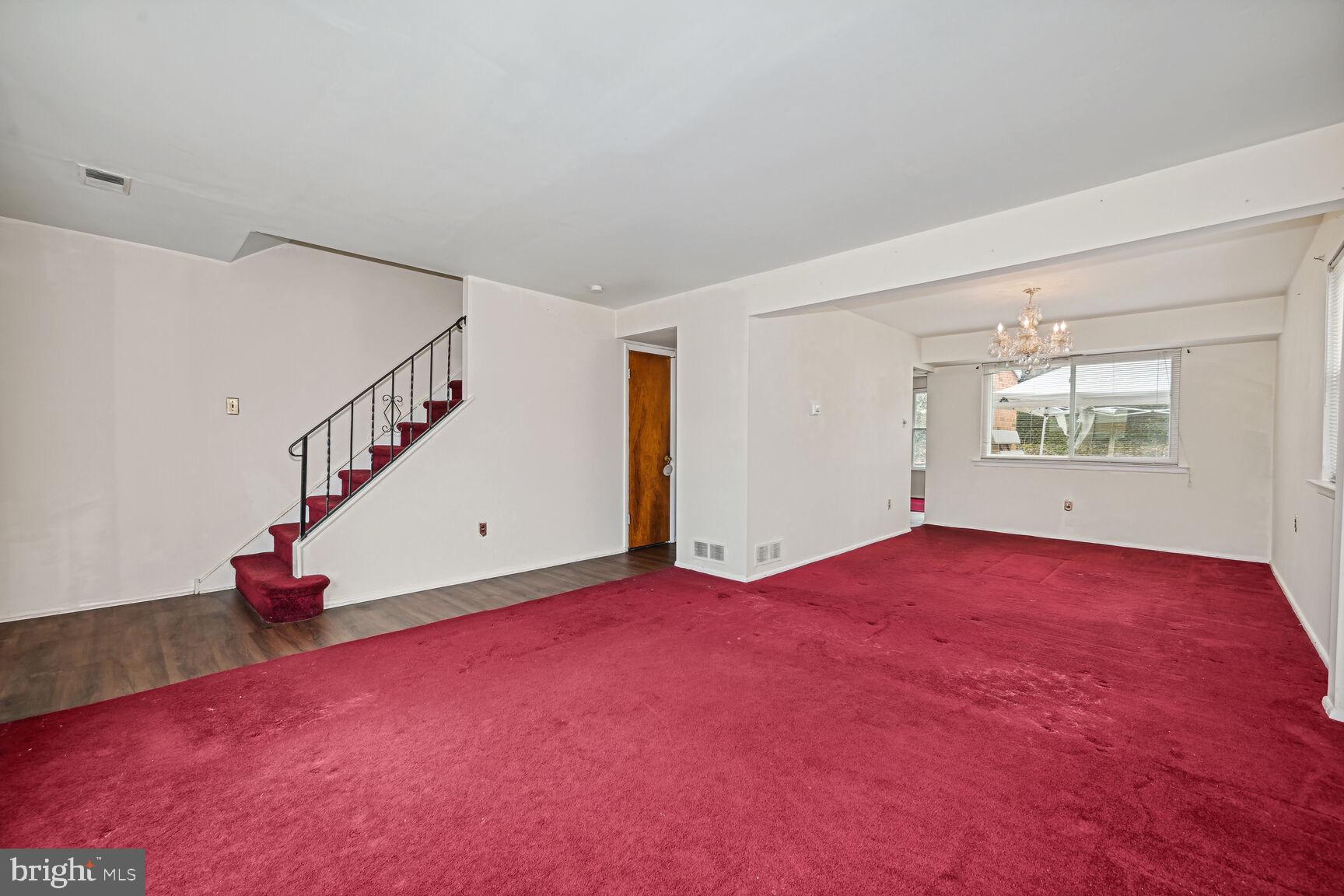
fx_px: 523
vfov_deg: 81.2
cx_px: 672
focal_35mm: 14
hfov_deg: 104.3
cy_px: 448
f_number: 8
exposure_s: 1/13
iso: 200
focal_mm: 14
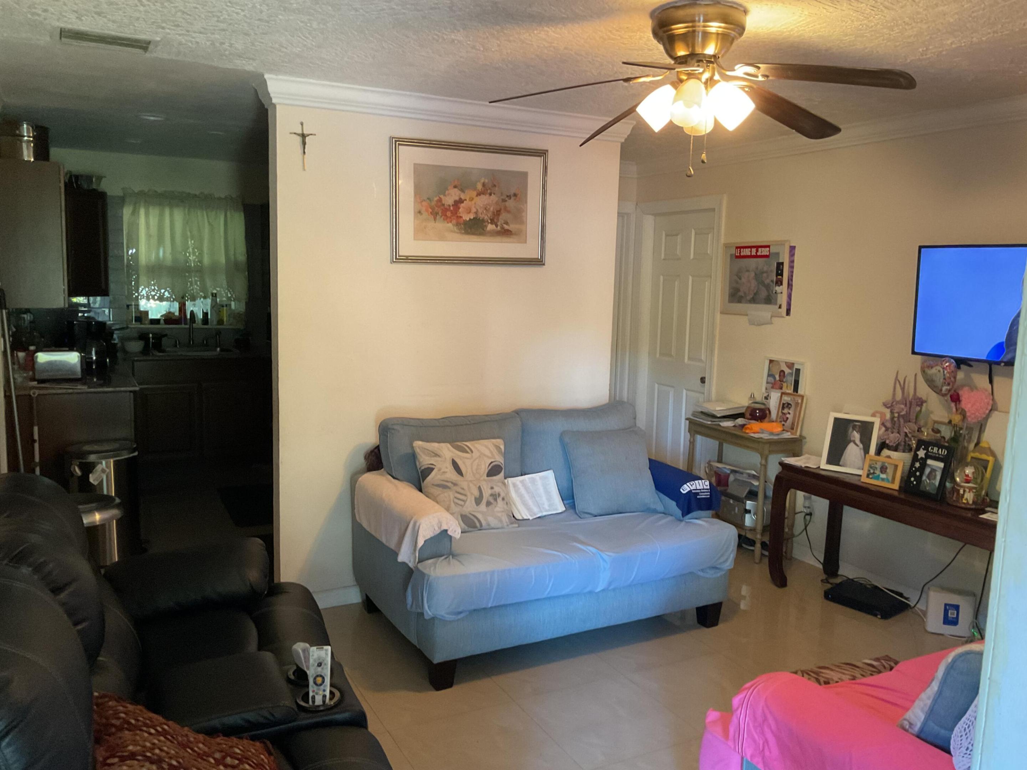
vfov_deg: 48.2
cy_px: 385
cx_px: 514
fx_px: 860
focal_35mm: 29
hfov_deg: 61.7
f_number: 1.8
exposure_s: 1/40
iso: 320
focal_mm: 3
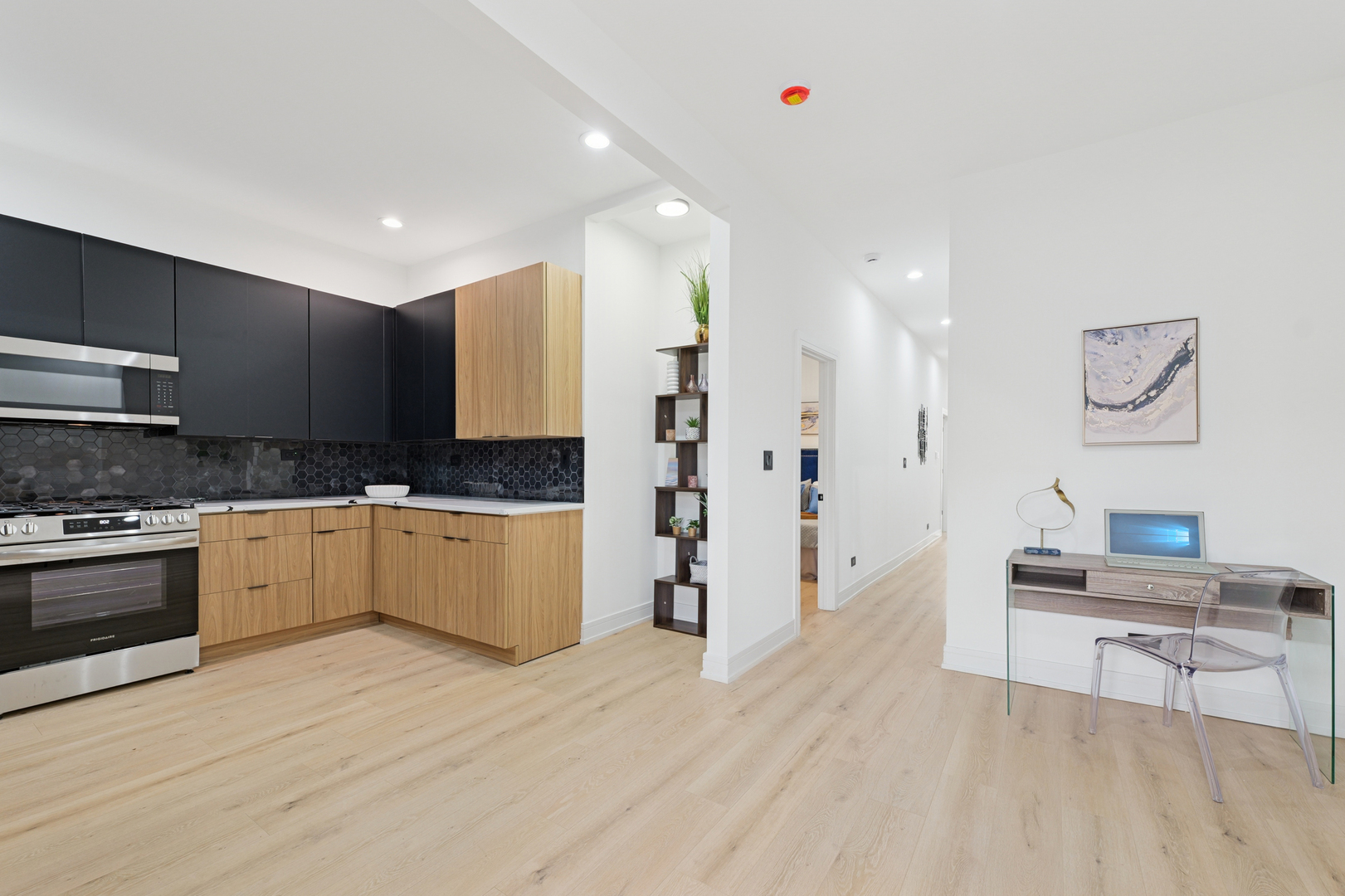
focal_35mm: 14
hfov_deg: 104.3
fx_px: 523
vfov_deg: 81.2
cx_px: 672
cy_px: 448
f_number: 9
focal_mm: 14
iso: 400
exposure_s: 1/20
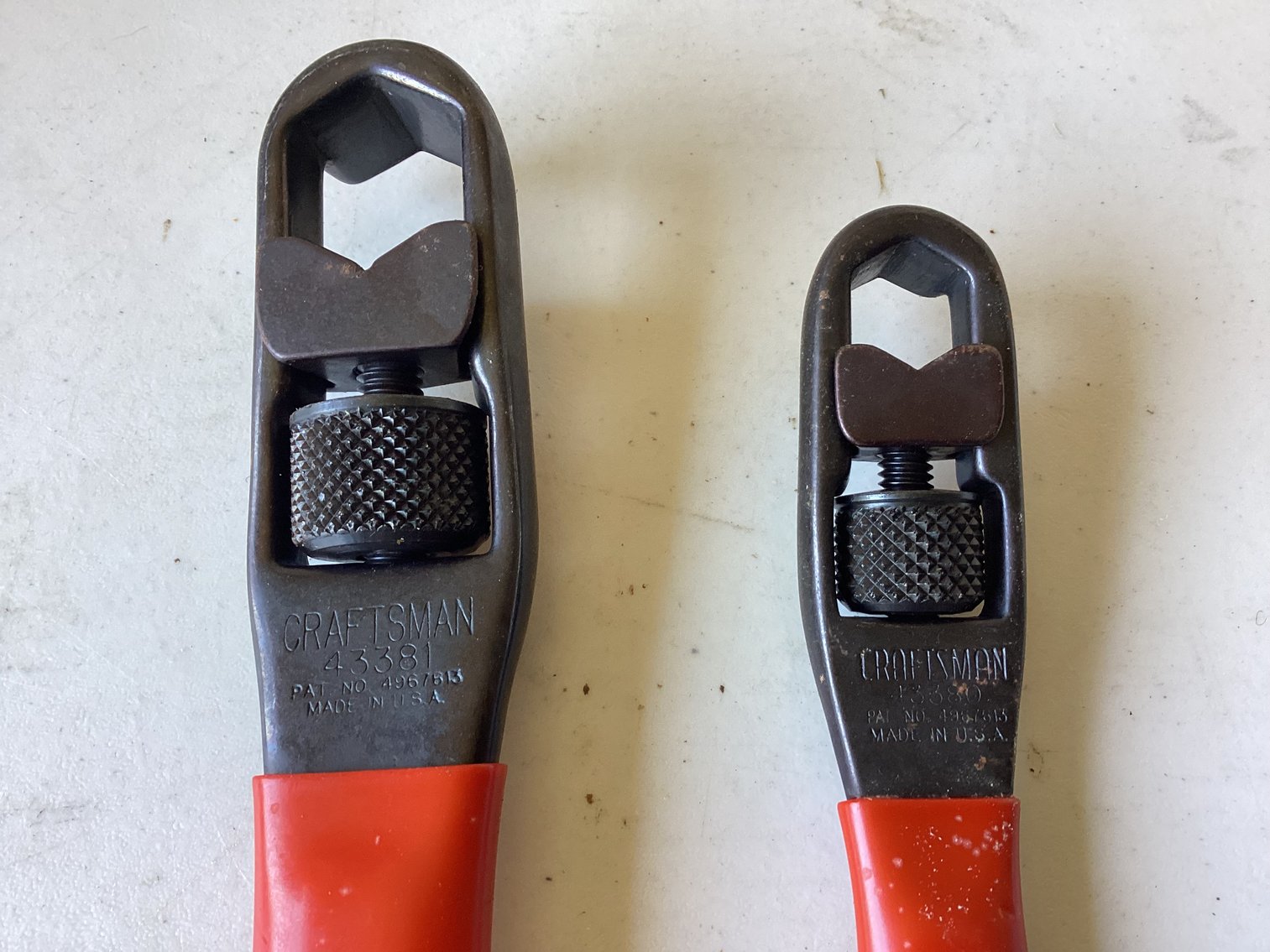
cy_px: 476
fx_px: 1137
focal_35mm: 31
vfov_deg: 45.4
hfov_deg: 58.3
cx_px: 635
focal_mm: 3.3
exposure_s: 1/60
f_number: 2.4
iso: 125
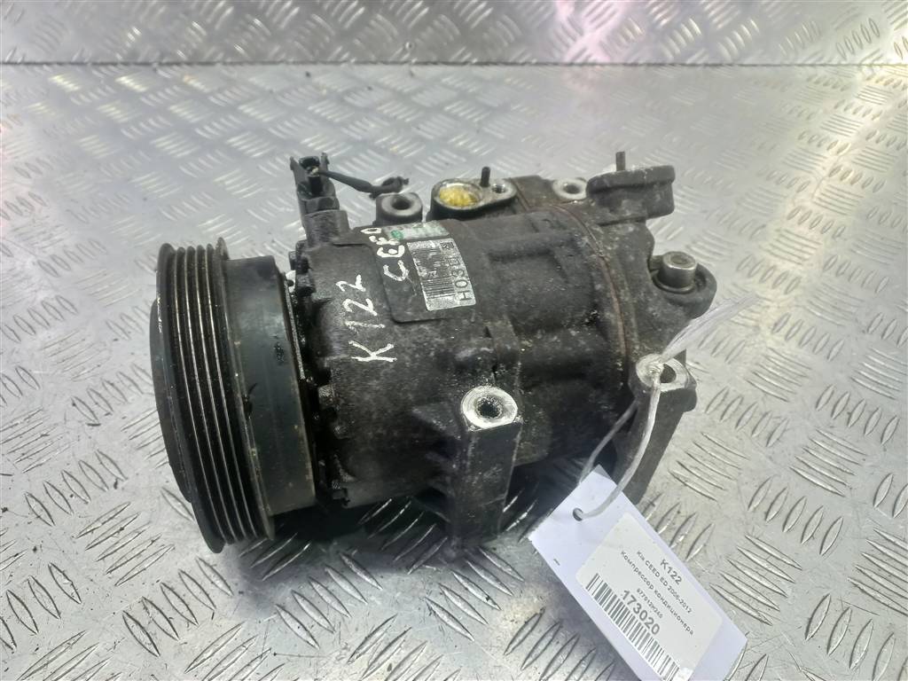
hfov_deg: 69.4
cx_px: 454
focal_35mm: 25
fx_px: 656
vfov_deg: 54.9
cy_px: 340
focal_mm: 4.6
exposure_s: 1/50
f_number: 1.8
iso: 125
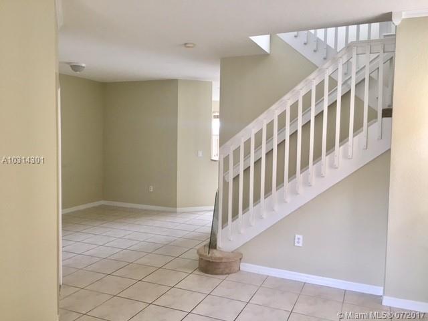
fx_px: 359
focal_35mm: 29
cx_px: 214
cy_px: 160
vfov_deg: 48.2
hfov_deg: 61.7
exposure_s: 1/30
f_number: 2.2
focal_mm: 4.15
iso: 64
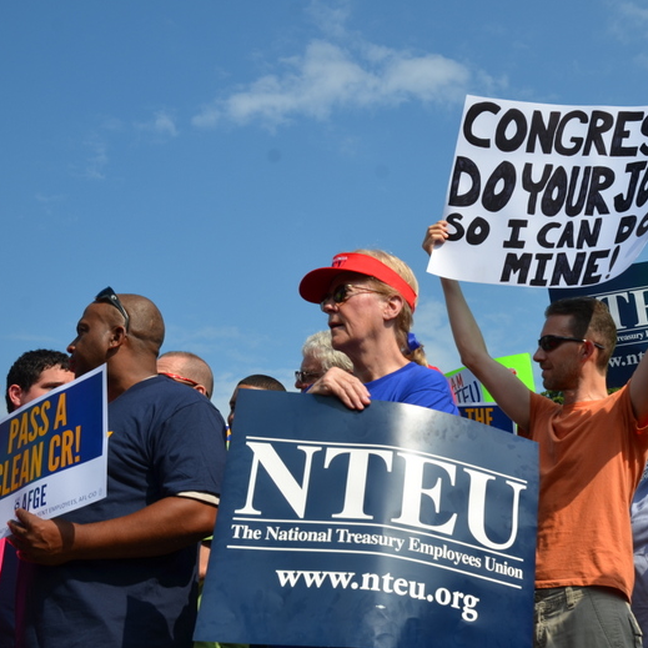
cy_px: 322
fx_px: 1080
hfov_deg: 33.0
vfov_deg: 33.4
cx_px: 446
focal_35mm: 51
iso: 100
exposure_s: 1/250
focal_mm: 26
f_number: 8
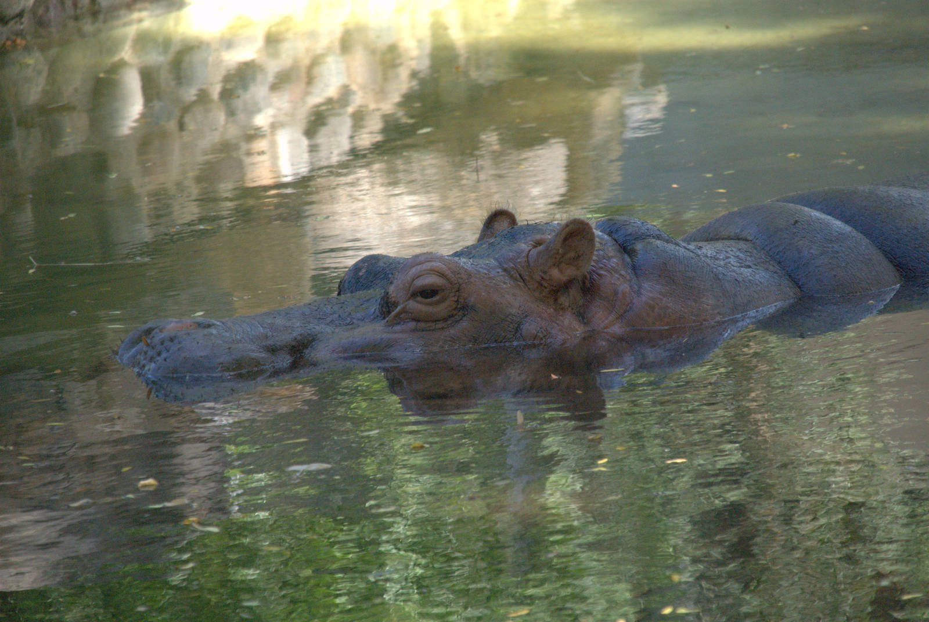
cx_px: 464
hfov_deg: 6.9
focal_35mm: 300
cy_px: 311
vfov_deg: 4.6
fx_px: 7753
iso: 1600
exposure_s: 1/320
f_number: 6.3
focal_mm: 200
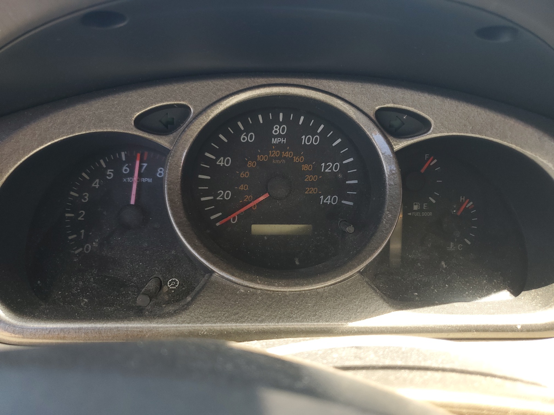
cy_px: 208
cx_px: 277
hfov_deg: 67.3
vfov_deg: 53.1
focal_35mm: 26
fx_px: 416
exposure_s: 1/222
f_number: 1.5
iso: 50
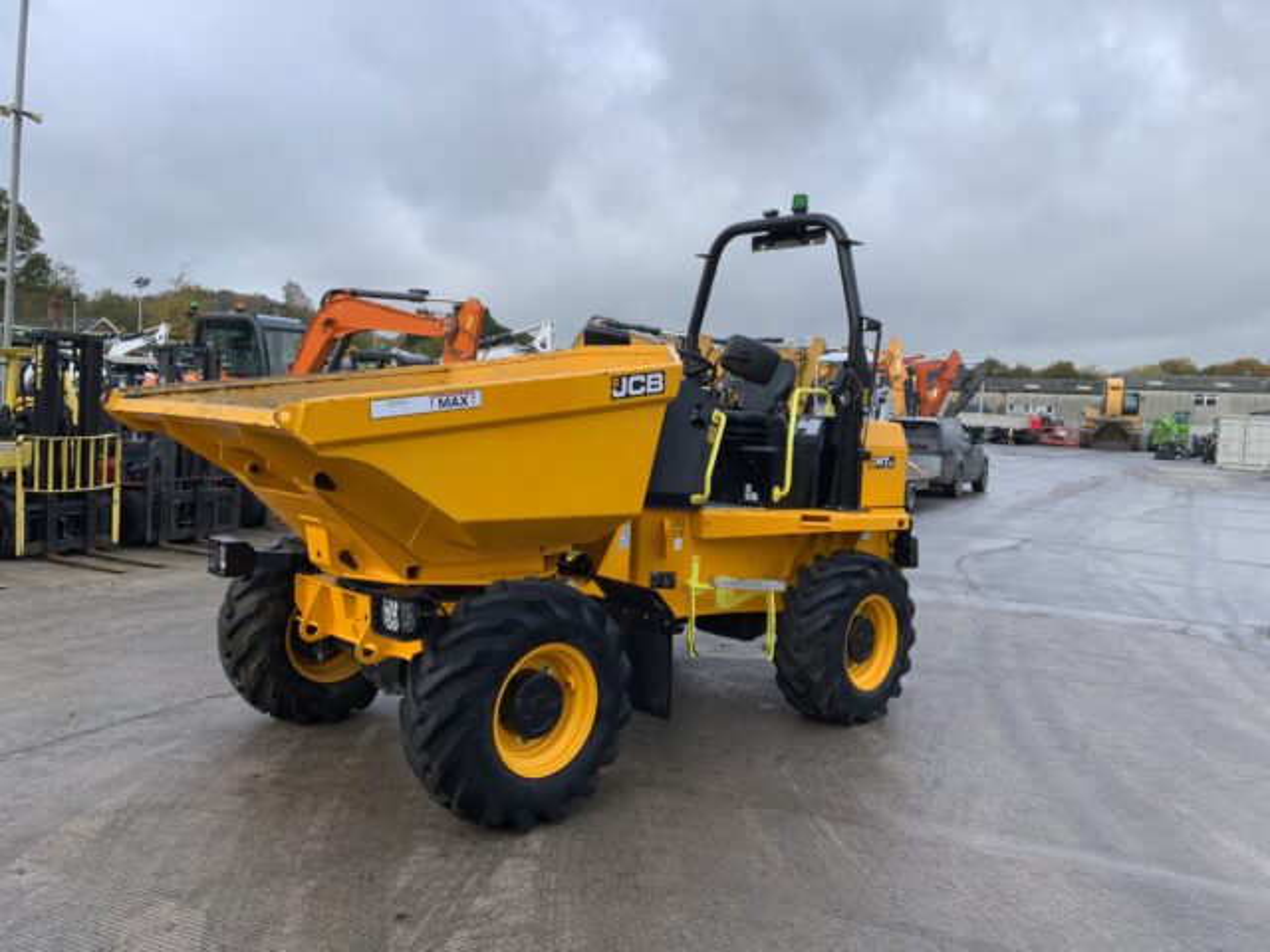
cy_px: 476
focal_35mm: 29
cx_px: 635
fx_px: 1064
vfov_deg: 48.2
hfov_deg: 61.7
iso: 25
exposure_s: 1/122
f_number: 1.8
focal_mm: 3
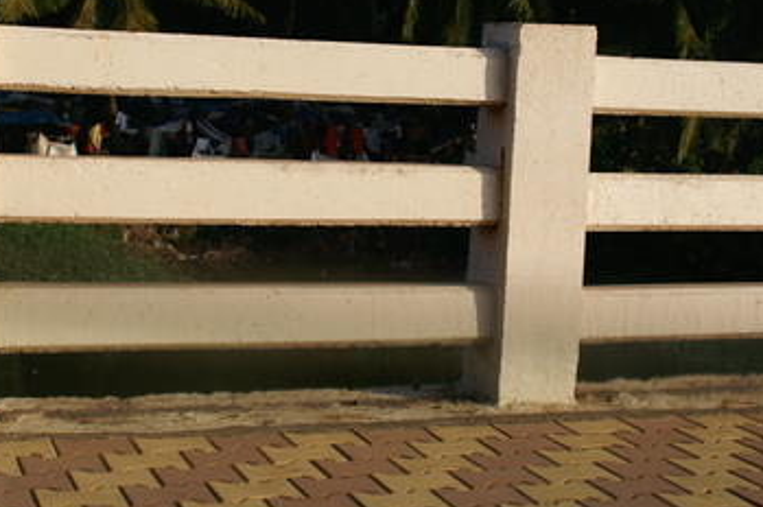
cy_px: 122
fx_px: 1397
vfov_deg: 20.4
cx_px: 284
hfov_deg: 30.4
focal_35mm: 66
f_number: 4.5
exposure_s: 1/2000
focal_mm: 24
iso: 200
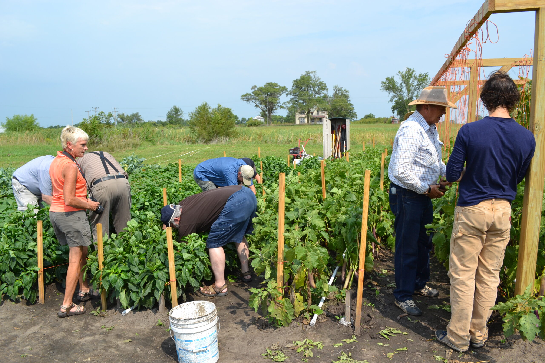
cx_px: 272
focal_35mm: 27
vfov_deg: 47.9
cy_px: 182
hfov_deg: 67.4
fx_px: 409
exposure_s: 1/250
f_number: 8
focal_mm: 18
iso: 100
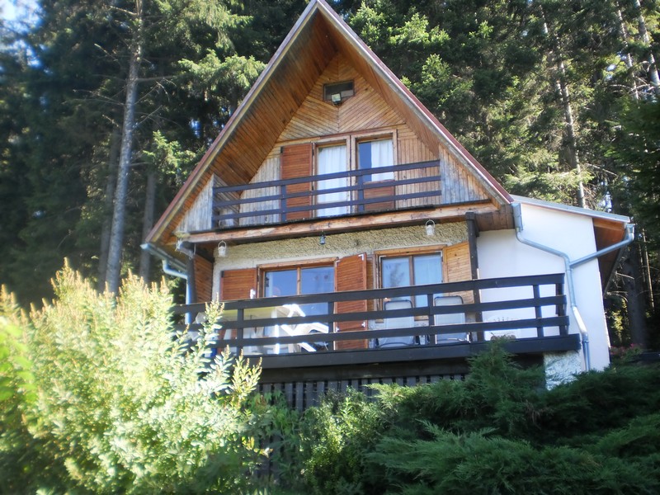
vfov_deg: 39.7
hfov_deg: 51.4
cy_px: 248
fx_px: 686
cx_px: 330
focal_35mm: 36
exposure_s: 1/100
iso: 100
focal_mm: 6.3
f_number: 3.1
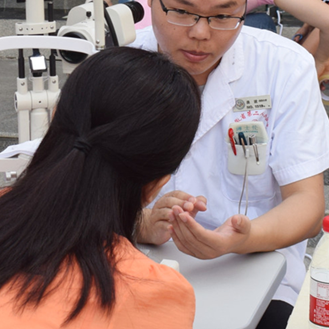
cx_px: 224
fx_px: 926
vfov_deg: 20.0
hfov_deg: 20.1
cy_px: 78
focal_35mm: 86
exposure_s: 1/200
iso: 400
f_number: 7.1
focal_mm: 25
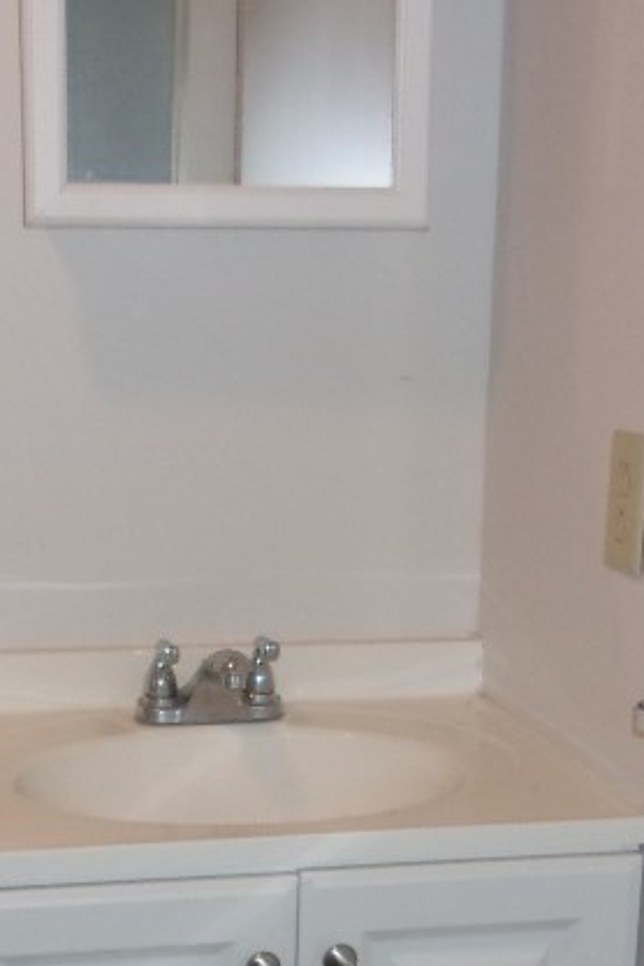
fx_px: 1851
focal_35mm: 69
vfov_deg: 29.0
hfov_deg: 19.7
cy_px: 667
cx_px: 290
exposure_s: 1/34
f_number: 3
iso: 200
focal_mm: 4.9
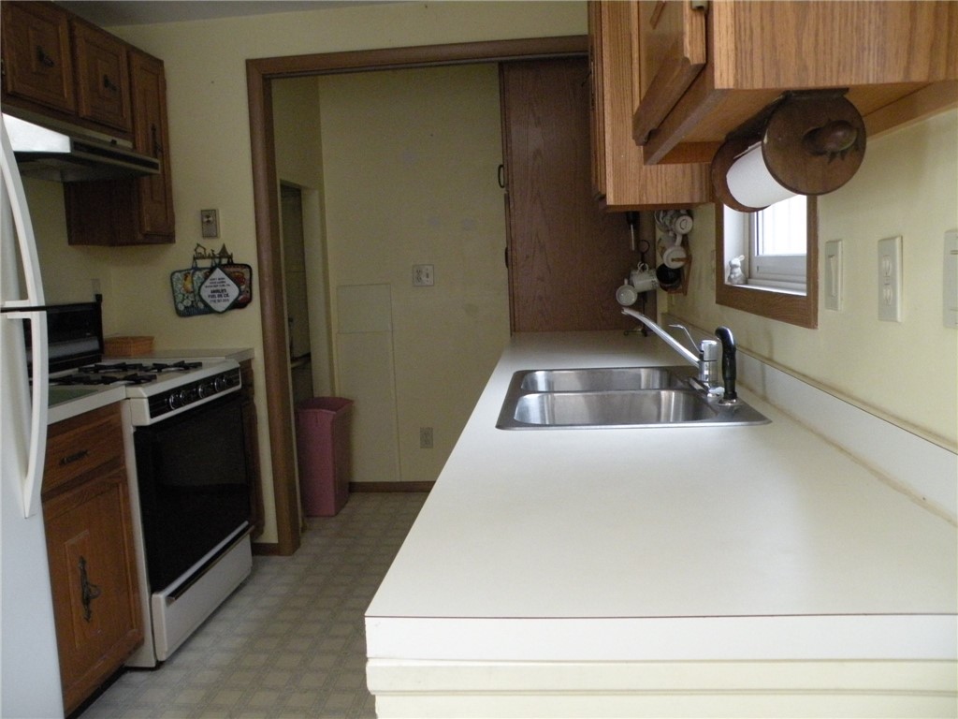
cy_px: 360
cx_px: 479
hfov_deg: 65.3
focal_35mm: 27
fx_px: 747
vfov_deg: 51.4
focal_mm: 4.7
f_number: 2.8
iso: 400
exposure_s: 1/31.5
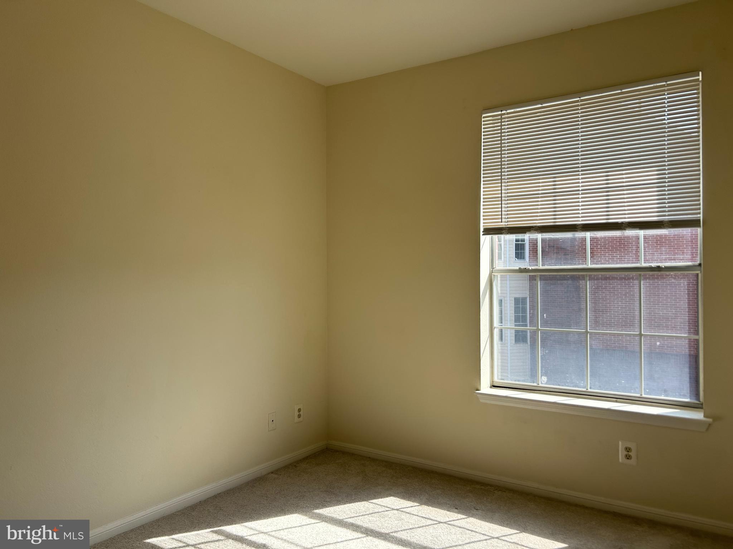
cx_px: 366
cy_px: 274
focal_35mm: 26
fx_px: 551
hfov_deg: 67.3
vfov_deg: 53.1
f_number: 1.5
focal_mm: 5.7
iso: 50
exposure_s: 1/1377
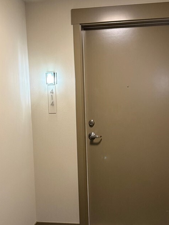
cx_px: 80
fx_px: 299
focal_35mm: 46
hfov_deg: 31.5
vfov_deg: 41.2
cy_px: 120
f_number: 1.78
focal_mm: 6.76
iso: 800
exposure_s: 1/60
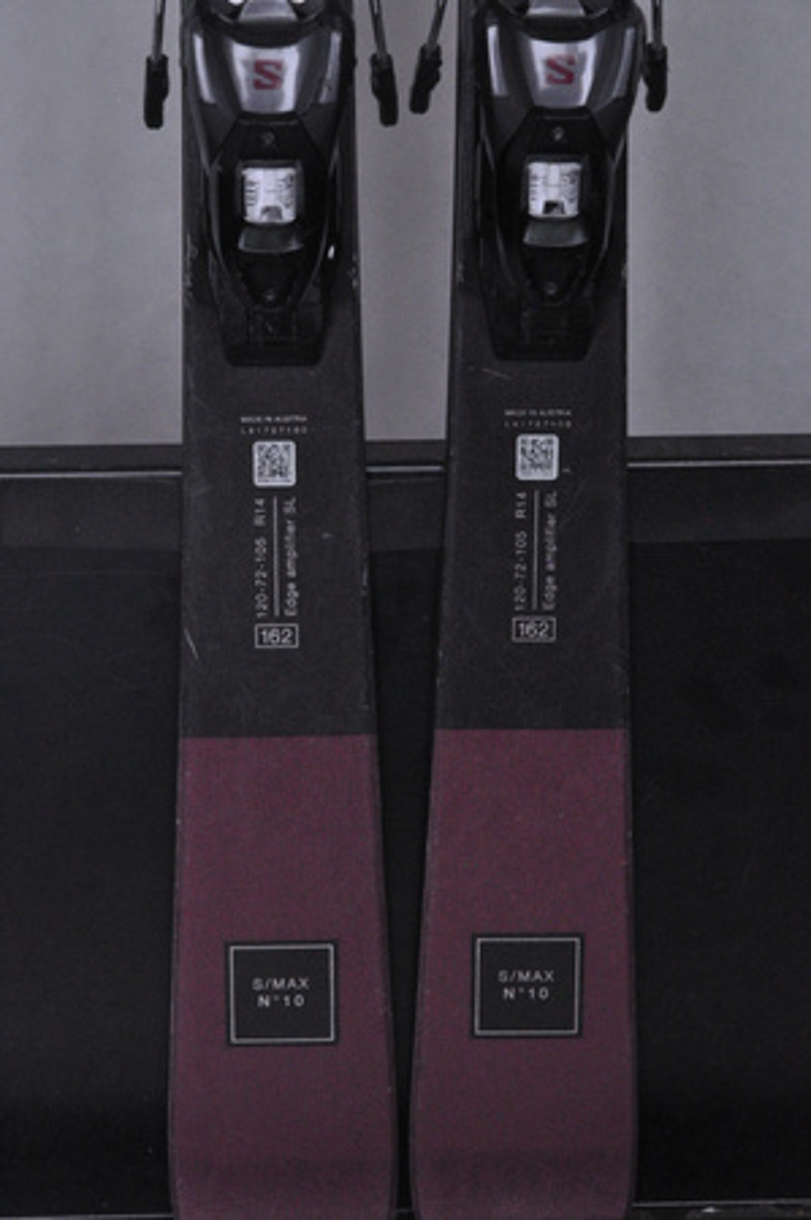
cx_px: 406
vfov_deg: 18.2
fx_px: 3810
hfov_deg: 12.2
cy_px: 610
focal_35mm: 112
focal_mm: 75
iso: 3200
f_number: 9.5
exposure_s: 1/125
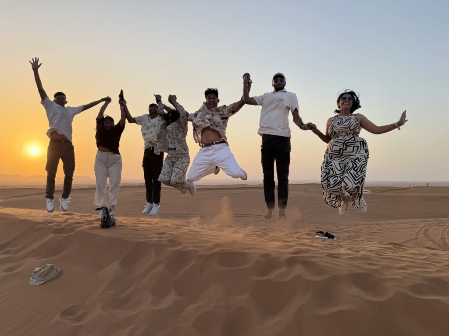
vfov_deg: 56.8
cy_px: 168
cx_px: 224
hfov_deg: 71.6
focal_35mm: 24
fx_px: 311
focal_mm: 6.76
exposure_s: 1/2611
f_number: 1.78
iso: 80
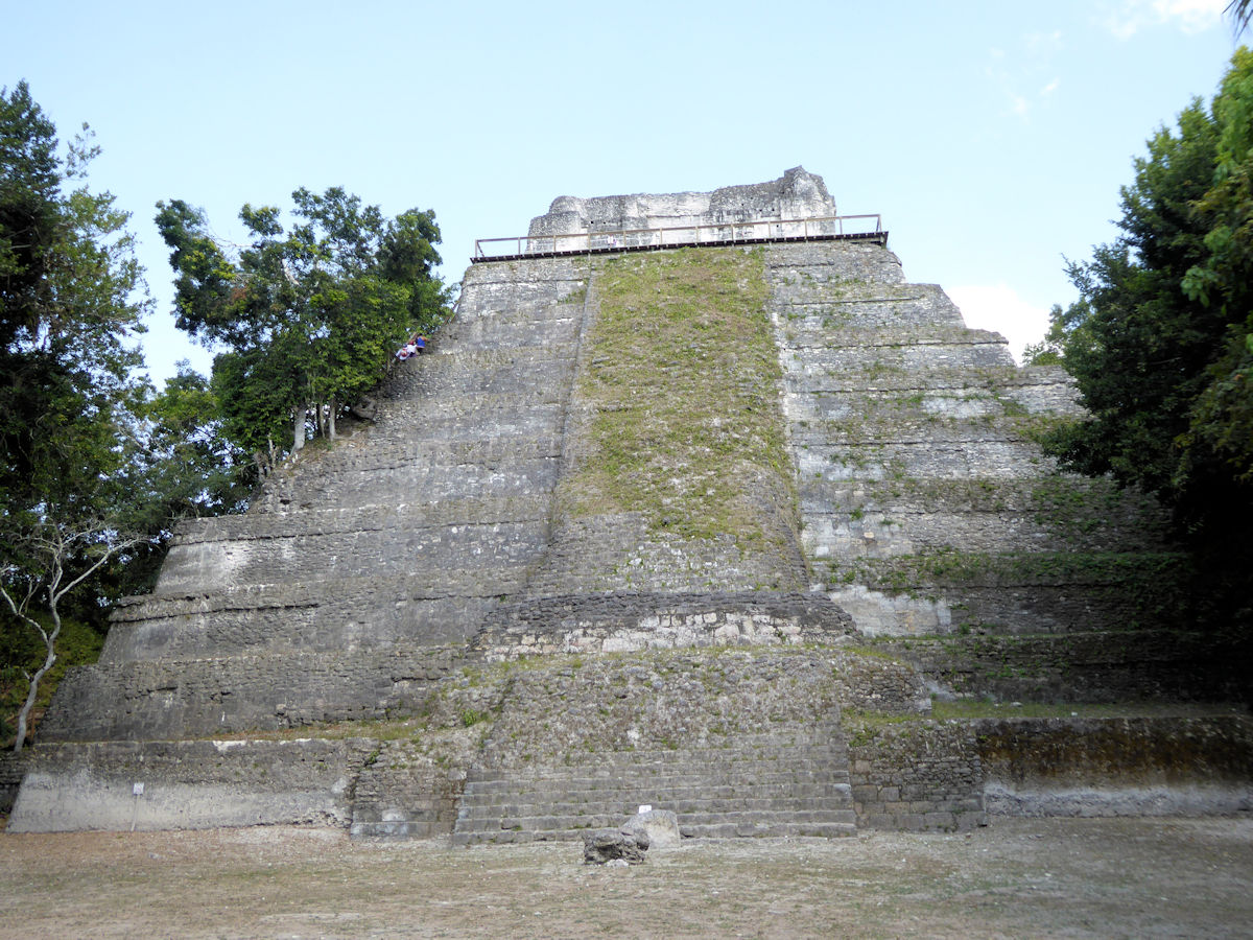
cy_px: 470
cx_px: 626
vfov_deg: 40.7
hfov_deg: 52.6
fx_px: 1267
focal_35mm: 35
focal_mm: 6.3
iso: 100
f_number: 3.7
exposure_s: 1/200
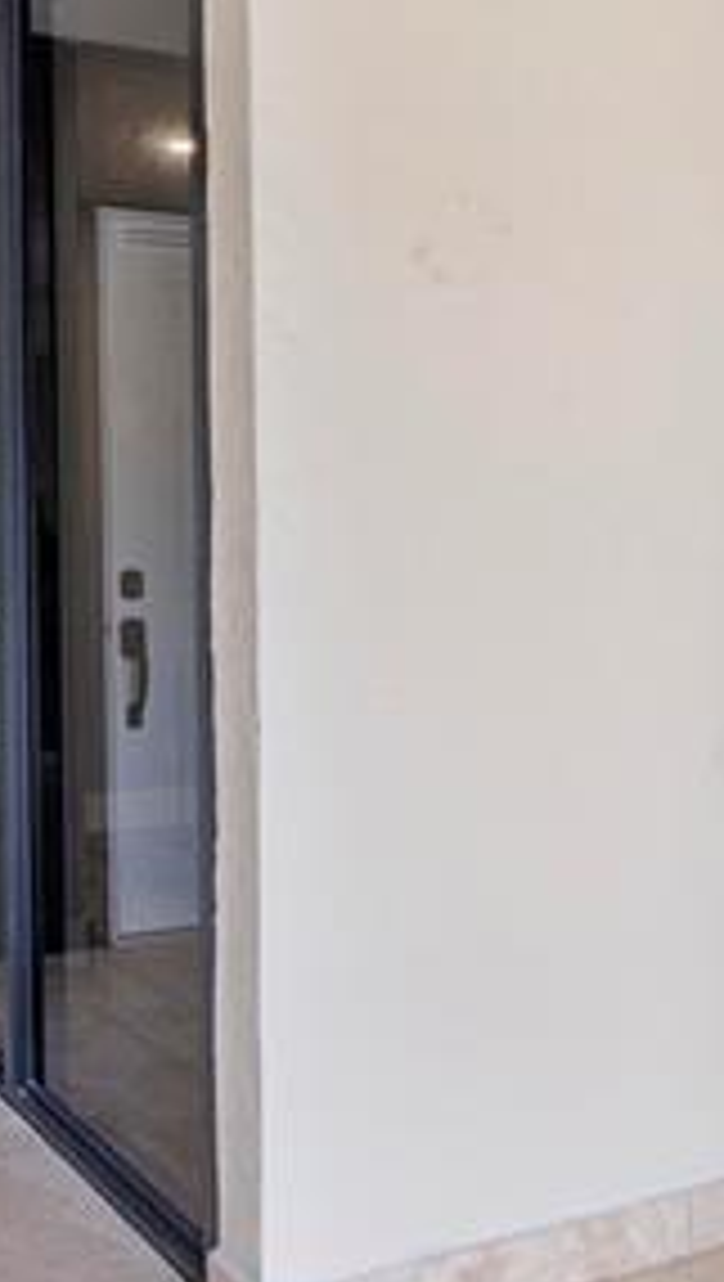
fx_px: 1497
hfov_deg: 27.2
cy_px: 544
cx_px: 333
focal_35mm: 44
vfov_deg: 46.2
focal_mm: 10
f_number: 11
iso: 100
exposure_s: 1/8
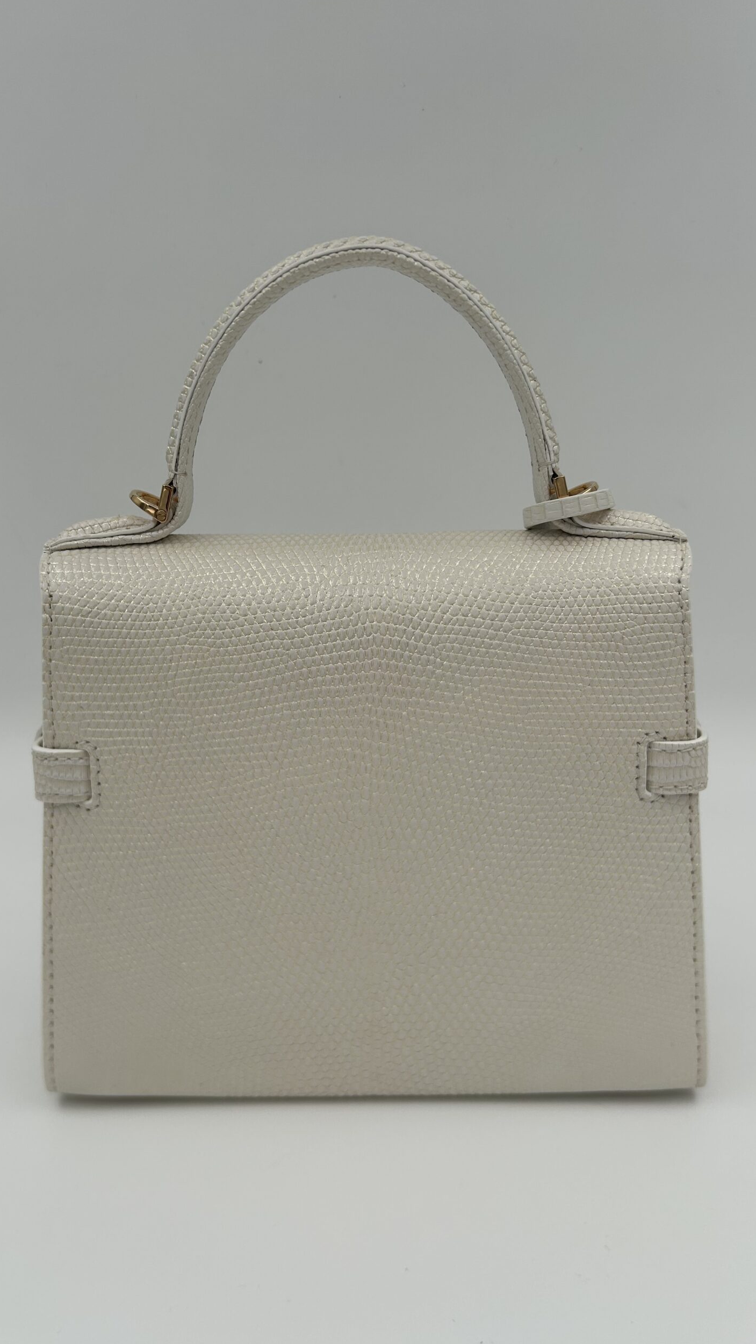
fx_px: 1033
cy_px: 666
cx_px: 350
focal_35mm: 29
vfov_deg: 66.1
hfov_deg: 40.2
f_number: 1.5
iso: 50
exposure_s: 1/1698
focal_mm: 5.7
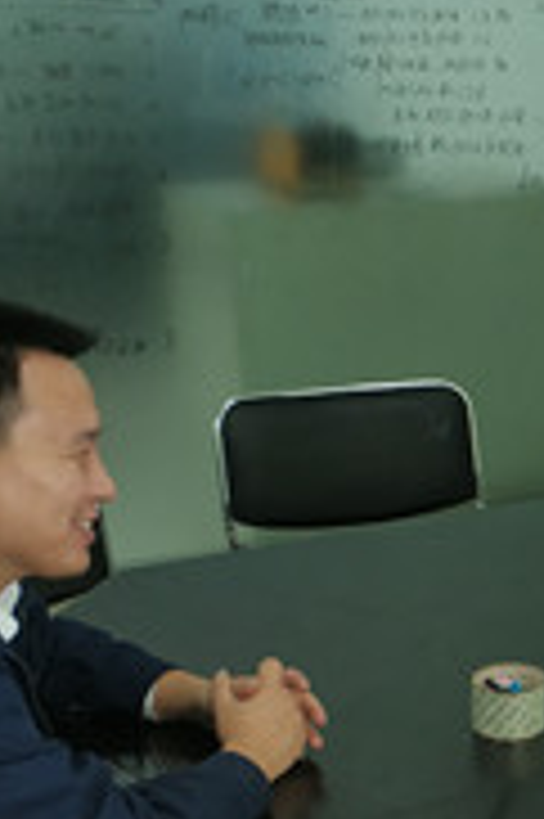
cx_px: 715
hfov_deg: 16.7
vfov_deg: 26.1
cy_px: 598
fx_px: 1749
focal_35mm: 77
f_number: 1.8
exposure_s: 1/20
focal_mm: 3.82
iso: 376
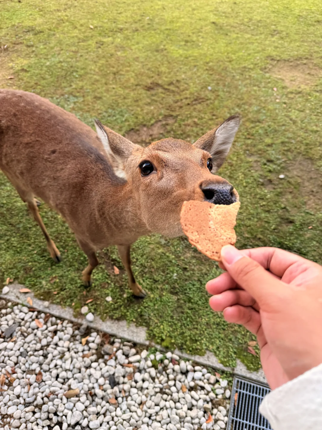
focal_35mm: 24
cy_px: 215
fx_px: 298
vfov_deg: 71.6
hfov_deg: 56.8
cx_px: 161
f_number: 1.78
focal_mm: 6.76
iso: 64
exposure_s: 1/274
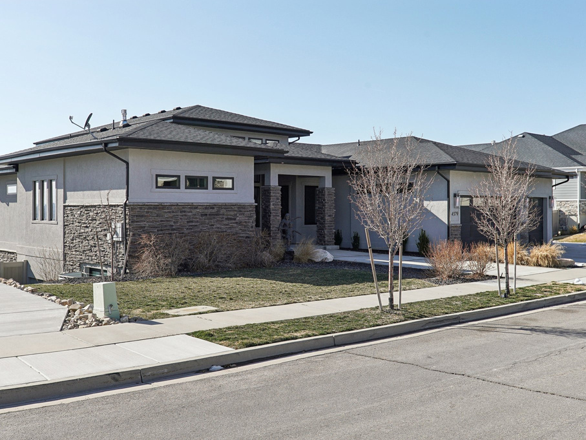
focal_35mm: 38
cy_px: 220
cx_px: 279
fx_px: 644
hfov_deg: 48.9
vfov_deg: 37.7
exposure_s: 1/200
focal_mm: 35
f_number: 9
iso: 100
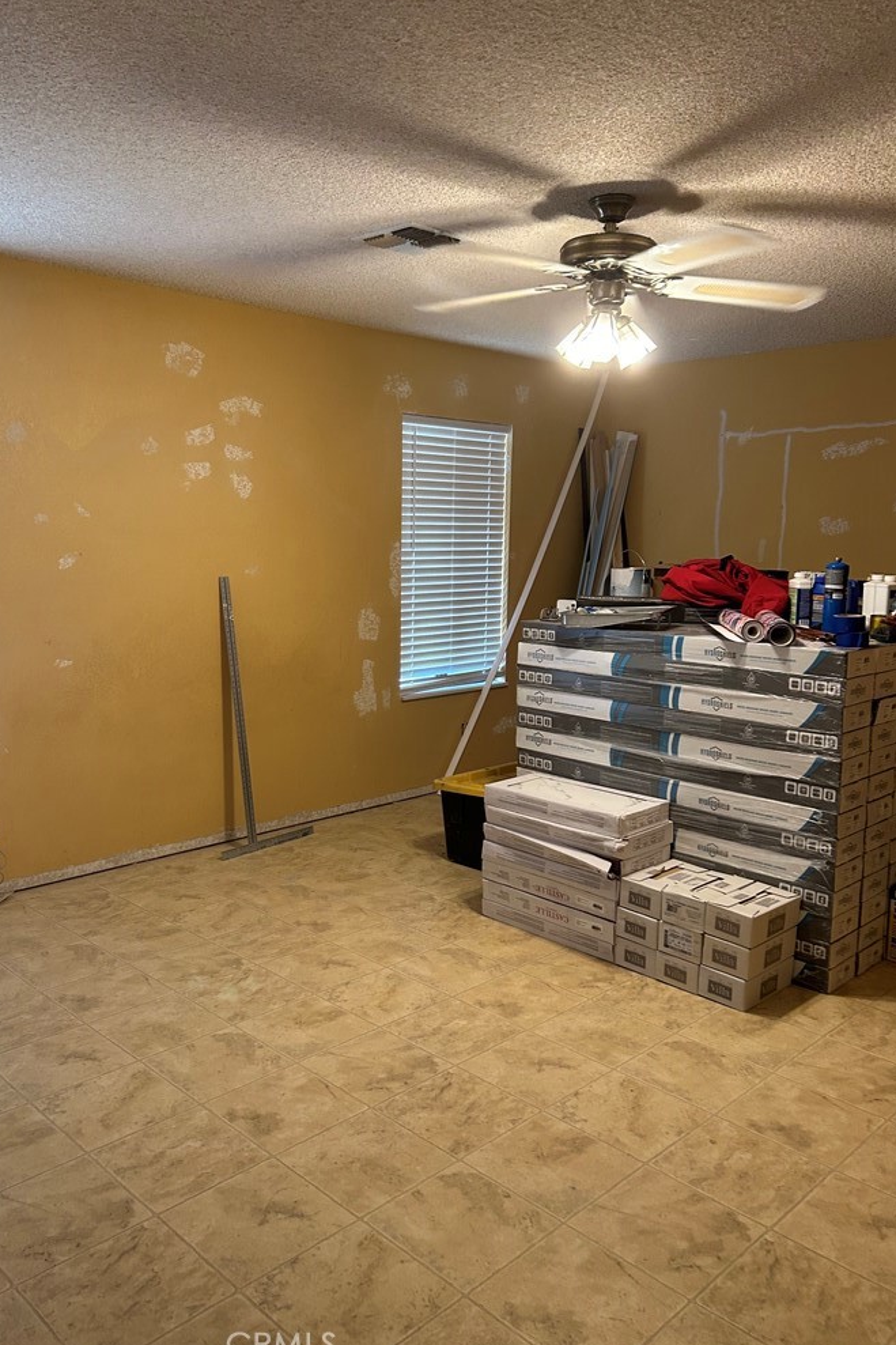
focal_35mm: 28
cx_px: 426
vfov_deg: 65.5
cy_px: 668
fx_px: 1046
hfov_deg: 46.4
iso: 125
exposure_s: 1/60
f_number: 1.5
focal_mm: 5.7
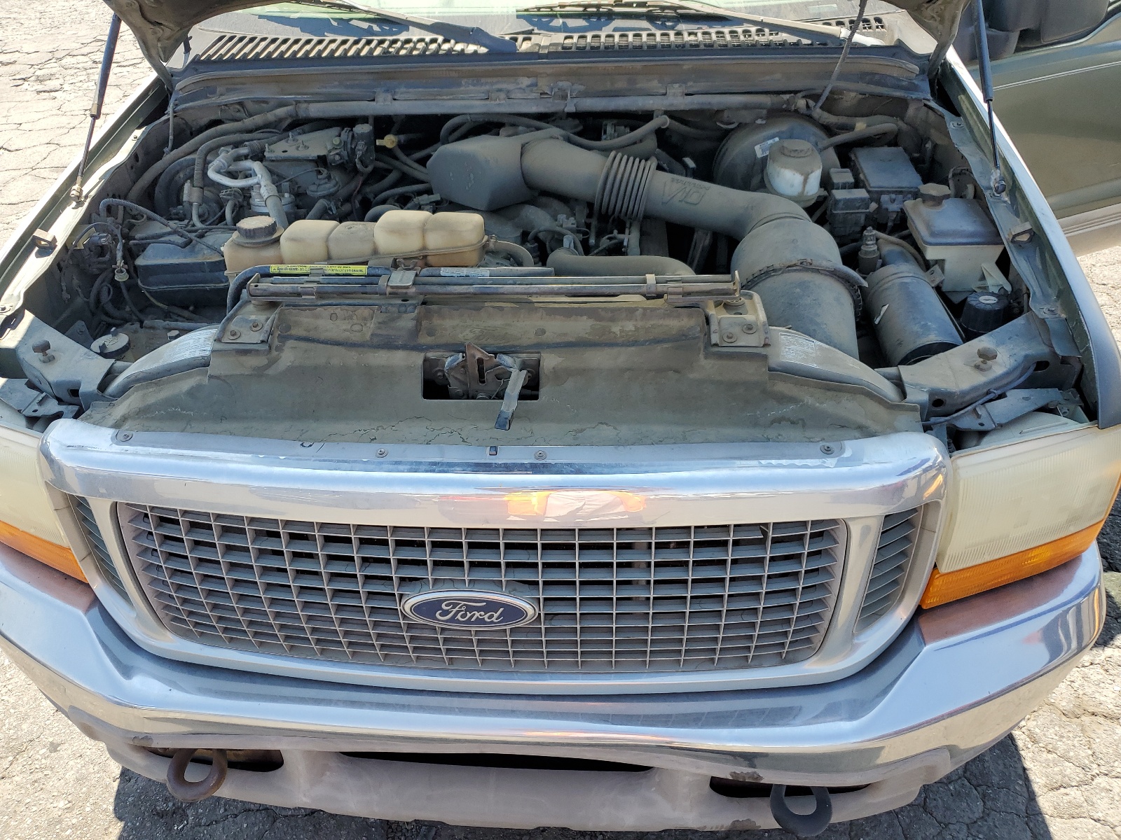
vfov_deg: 53.1
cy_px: 420
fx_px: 842
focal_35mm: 26
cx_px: 560
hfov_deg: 67.3
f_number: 1.5
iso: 50
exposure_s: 1/769
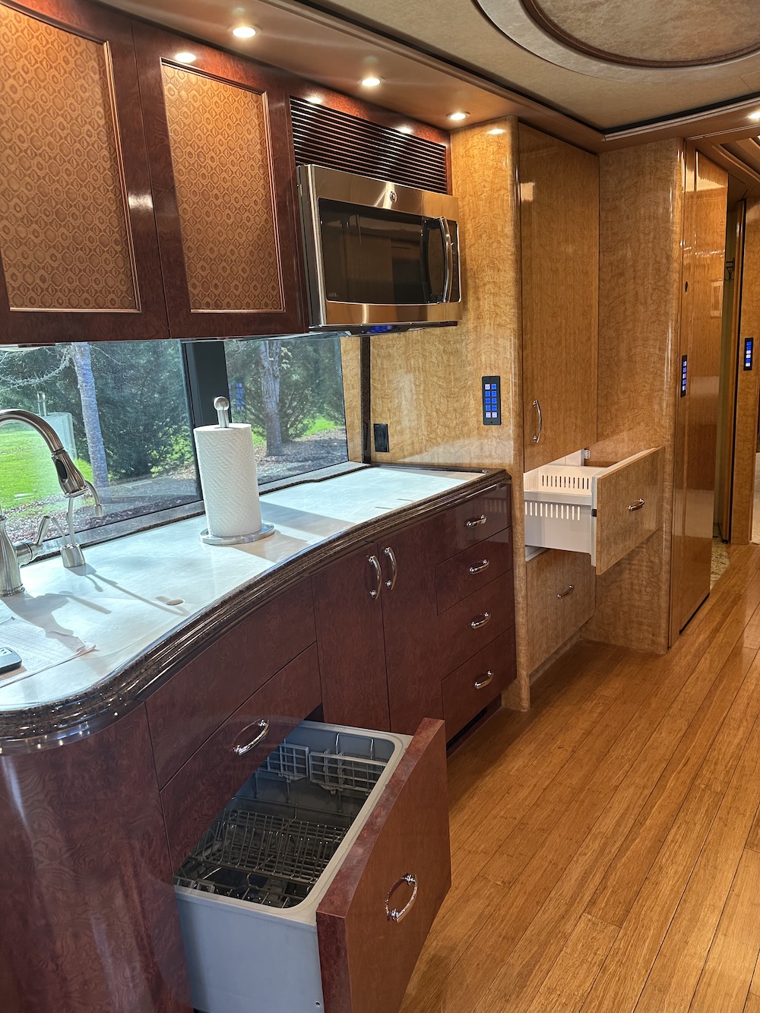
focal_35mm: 24
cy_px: 506
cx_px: 380
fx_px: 702
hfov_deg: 56.8
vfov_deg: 71.6
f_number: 1.78
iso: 160
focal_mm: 6.86
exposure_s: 1/53
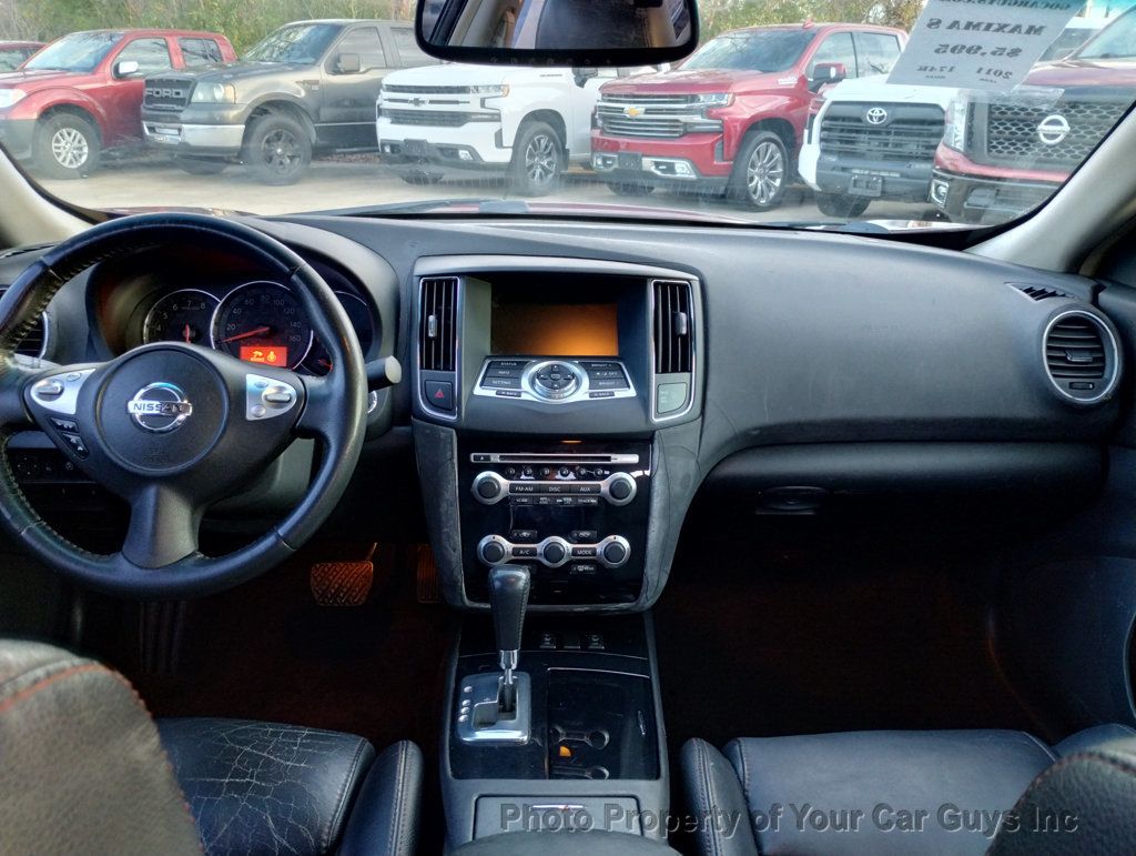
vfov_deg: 49.9
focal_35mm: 28
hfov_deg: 63.4
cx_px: 568
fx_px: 920
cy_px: 428
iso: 1144
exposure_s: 1/30
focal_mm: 4.27
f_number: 1.8
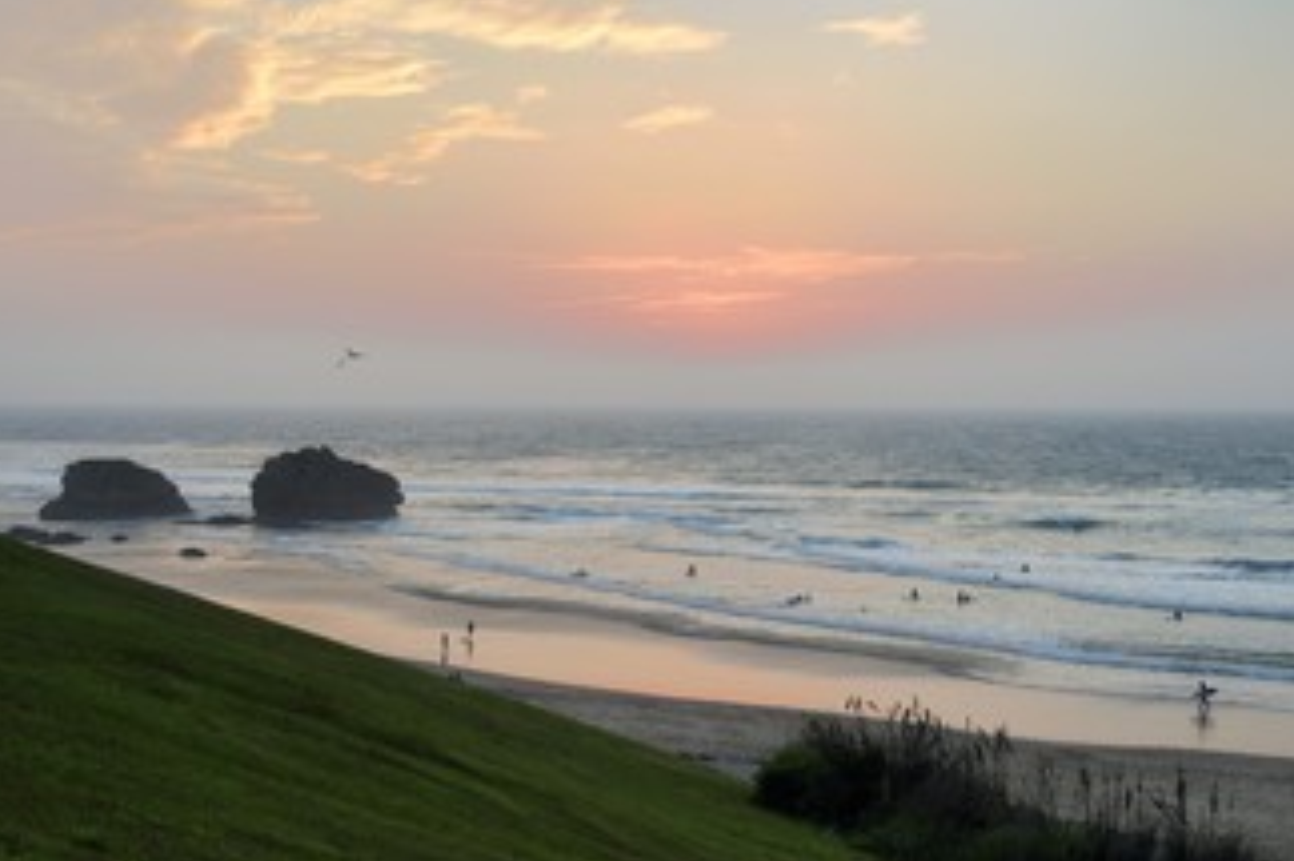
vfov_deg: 26.0
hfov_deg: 38.0
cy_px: 465
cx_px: 809
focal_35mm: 52
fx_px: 1868
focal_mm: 40
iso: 200
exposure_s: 1/125
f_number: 7.1
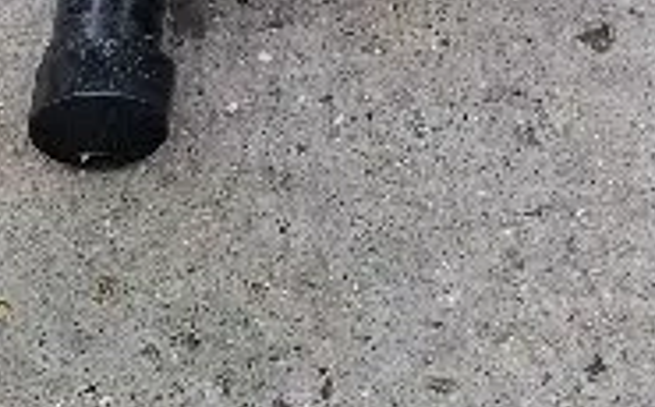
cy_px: -715
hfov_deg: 14.7
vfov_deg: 8.6
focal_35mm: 132
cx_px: 998
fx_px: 2353
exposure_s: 1/100
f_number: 1.8
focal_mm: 5.54
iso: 100
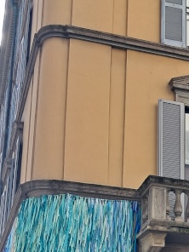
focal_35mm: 73
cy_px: 244
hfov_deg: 19.7
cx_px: 182
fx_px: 531
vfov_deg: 25.5
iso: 50
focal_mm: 4
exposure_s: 1/230
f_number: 1.8
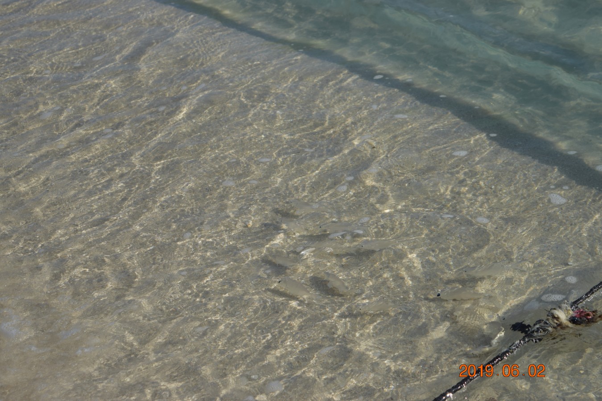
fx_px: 1379
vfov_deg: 16.6
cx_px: 301
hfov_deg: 24.6
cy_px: 200
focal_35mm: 82
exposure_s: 1/1600
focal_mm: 55
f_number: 5.6
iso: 200
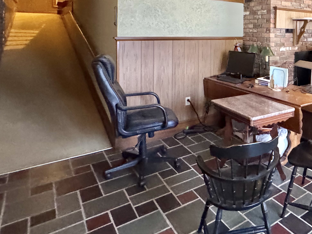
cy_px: 35
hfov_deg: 55.4
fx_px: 261
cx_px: 267
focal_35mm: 29
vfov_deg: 44.9
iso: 1000
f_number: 2.2
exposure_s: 1/60
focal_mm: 2.22
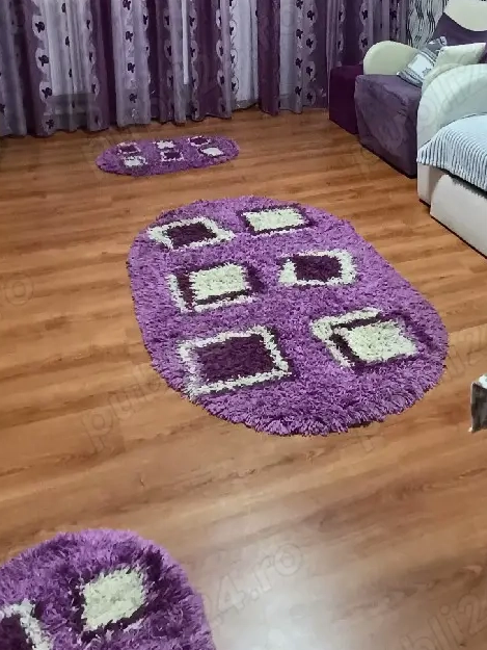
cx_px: 260
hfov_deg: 44.1
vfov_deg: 52.9
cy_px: 126
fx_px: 600
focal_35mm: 32
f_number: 2.2
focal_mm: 1.65
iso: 400
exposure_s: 1/33.3
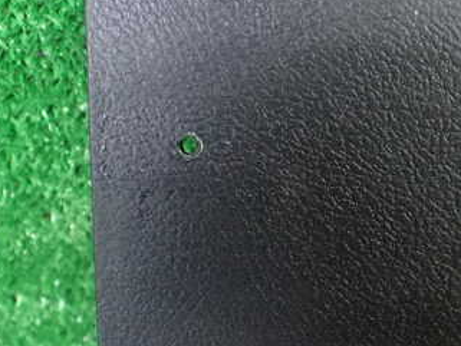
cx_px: 284
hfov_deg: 34.2
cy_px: 234
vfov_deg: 26.0
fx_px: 746
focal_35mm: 56
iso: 1600
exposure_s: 1/25
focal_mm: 5.4
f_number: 2.3
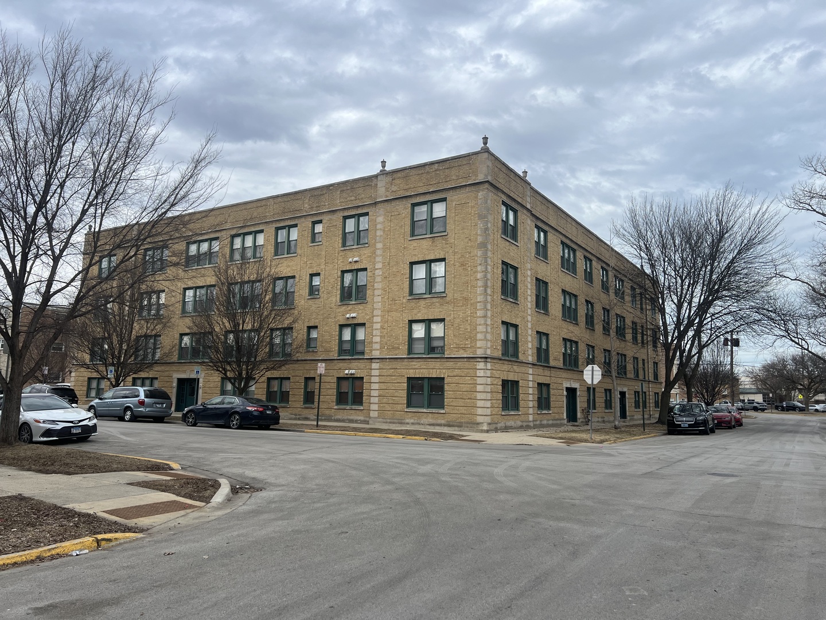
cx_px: 413
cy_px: 310
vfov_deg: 53.1
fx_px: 620
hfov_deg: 67.3
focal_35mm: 26
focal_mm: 5.7
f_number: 1.5
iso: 50
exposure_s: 1/3165
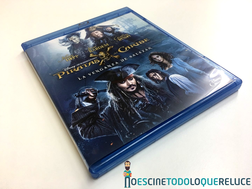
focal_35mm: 29
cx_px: 126
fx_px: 211
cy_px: 94
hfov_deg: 61.7
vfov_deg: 48.2
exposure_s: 1/17
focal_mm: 4.15
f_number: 2.2
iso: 50
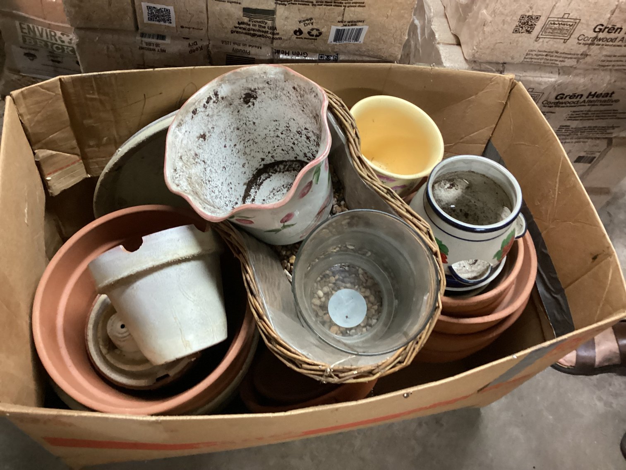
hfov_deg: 58.3
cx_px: 313
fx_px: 561
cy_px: 235
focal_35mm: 31
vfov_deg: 45.4
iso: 400
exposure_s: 1/30
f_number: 2.4
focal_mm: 3.3
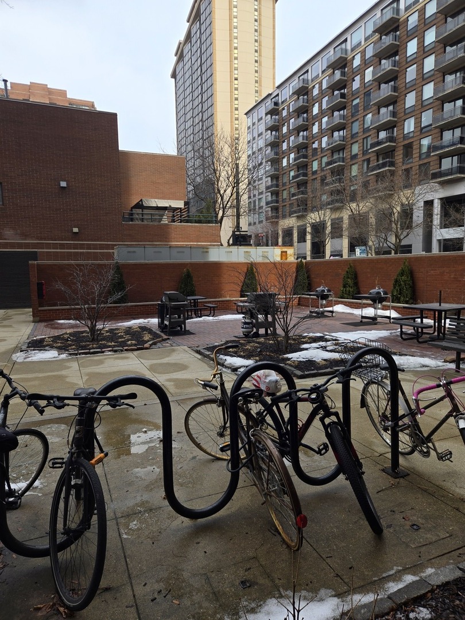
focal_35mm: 23
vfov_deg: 73.9
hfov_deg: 58.9
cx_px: 232
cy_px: 310
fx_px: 412
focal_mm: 5.4
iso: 25
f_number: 1.8
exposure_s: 1/861
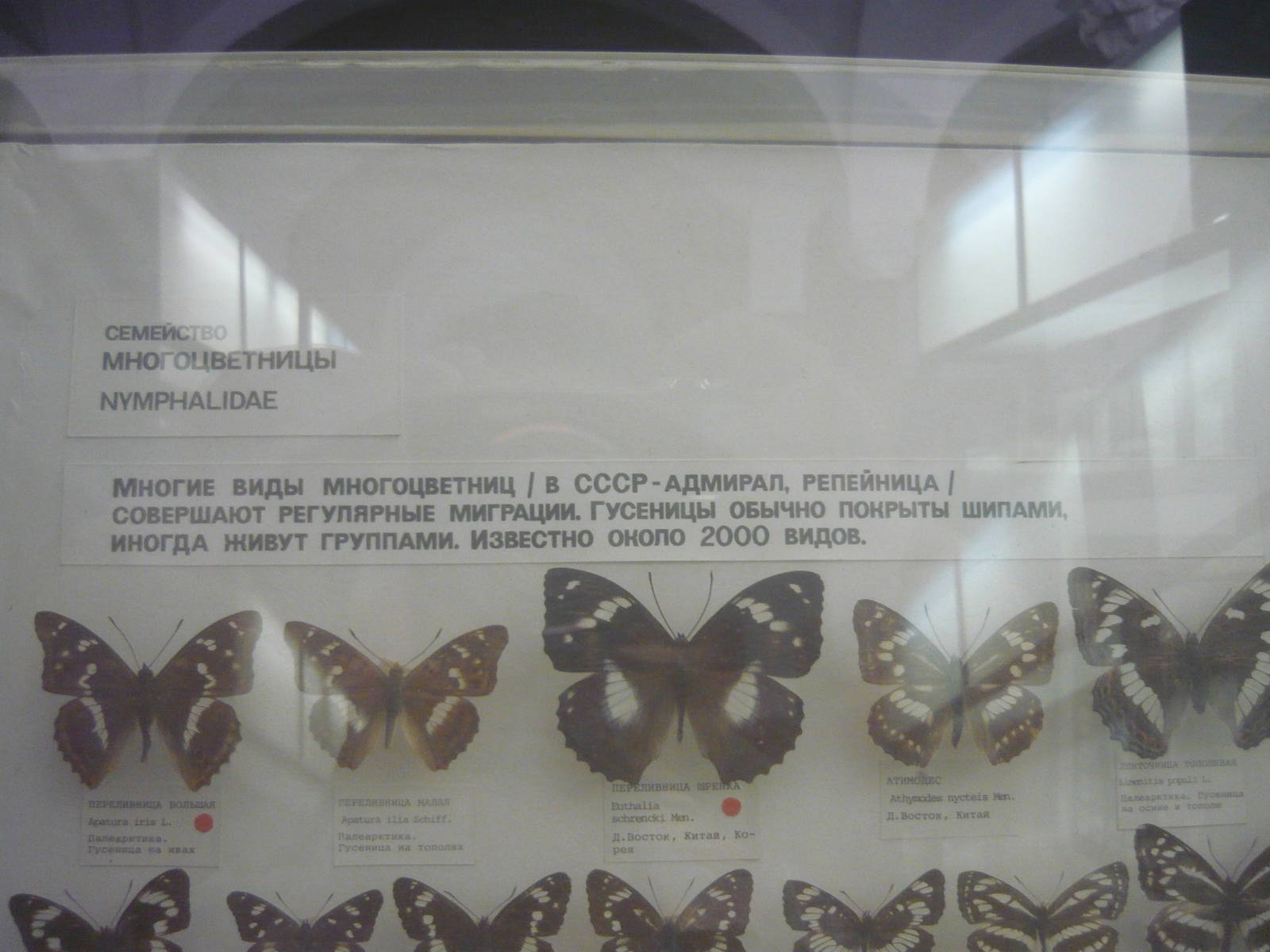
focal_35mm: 33
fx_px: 1211
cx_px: 635
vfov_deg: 42.9
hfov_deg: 55.4
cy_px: 476
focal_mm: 5.5
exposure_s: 1/30
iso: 400
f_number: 2.8
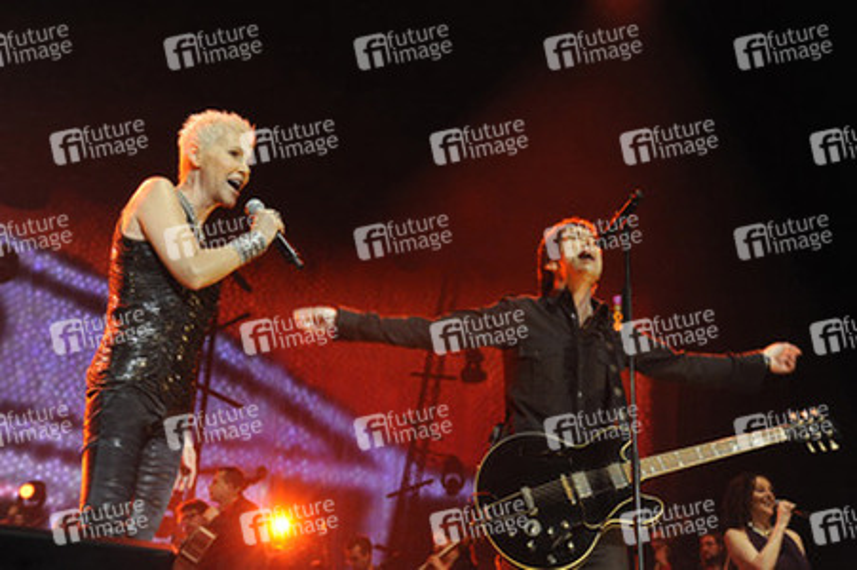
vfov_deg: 28.0
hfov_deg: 41.1
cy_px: 285
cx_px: 428
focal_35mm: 48
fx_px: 1142
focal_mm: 48
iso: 5000
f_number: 5.6
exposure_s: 1/160
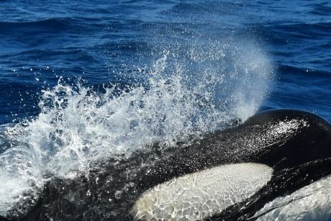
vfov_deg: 3.5
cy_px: 168
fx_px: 3596
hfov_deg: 5.3
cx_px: 148
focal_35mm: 391
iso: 320
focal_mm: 150
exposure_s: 1/2000
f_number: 8
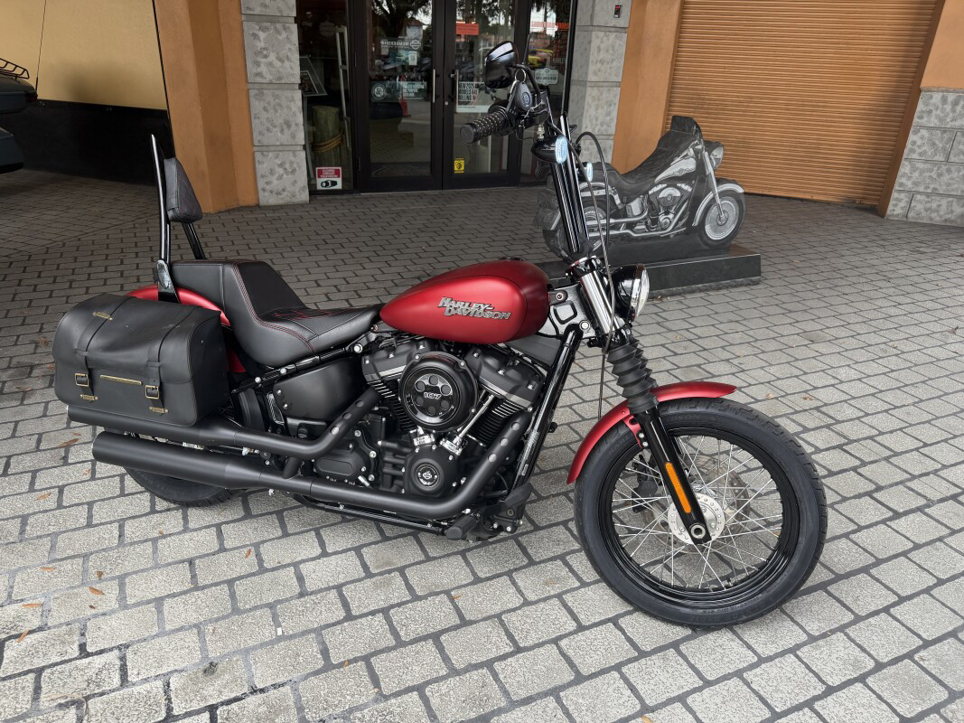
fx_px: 668
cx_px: 482
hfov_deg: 71.6
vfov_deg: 56.8
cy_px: 362
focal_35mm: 24
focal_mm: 6.76
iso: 64
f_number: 1.78
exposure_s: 1/241
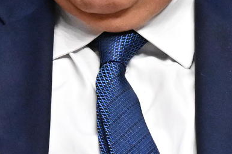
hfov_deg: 1.5
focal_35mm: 1403
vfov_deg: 1.0
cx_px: 139
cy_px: 72
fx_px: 9034
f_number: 5
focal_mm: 180
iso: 5600
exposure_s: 1/200
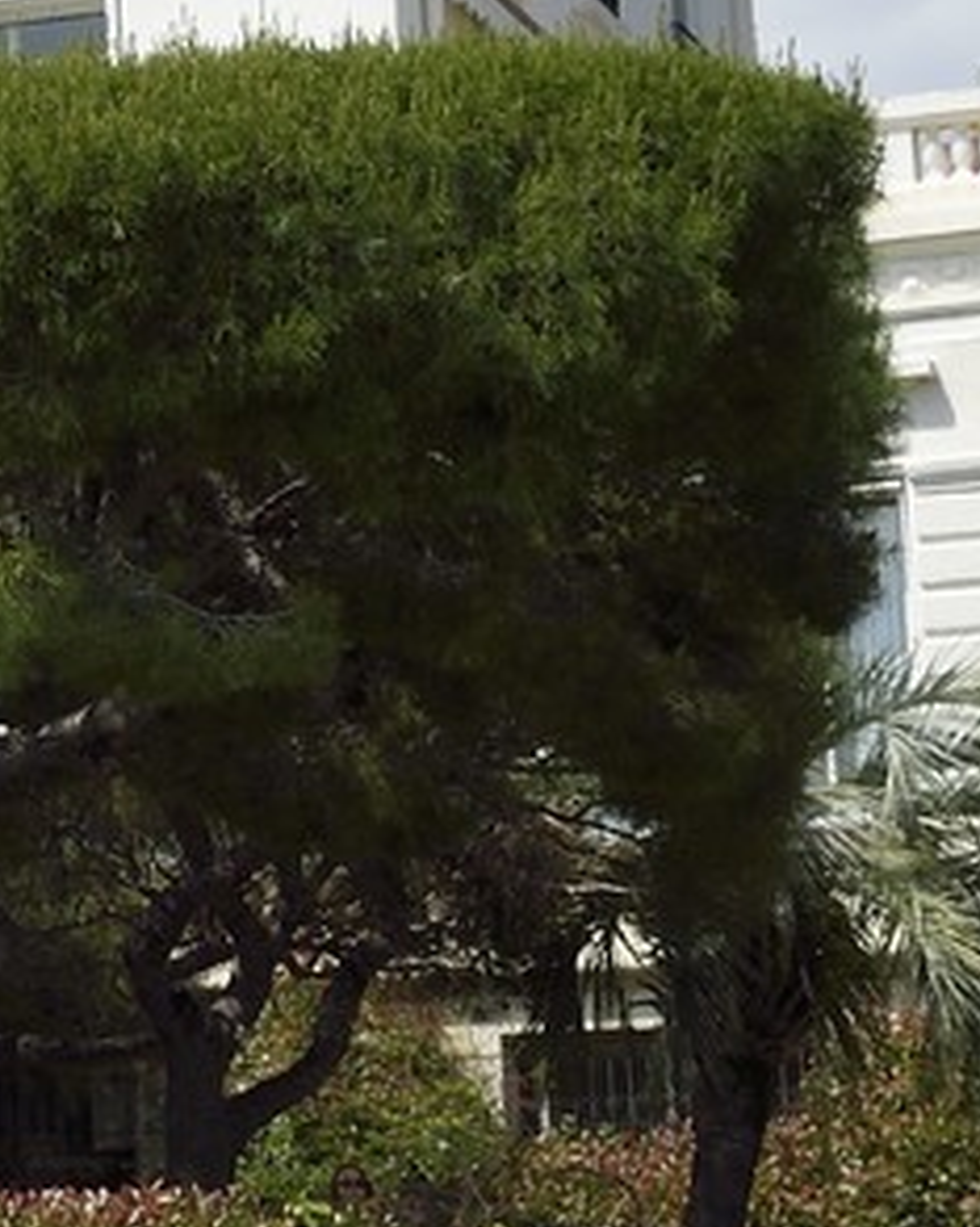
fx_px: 8928
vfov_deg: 7.9
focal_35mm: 246
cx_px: -2215
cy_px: 544
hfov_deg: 5.8
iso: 200
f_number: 11
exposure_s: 1/250
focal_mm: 48
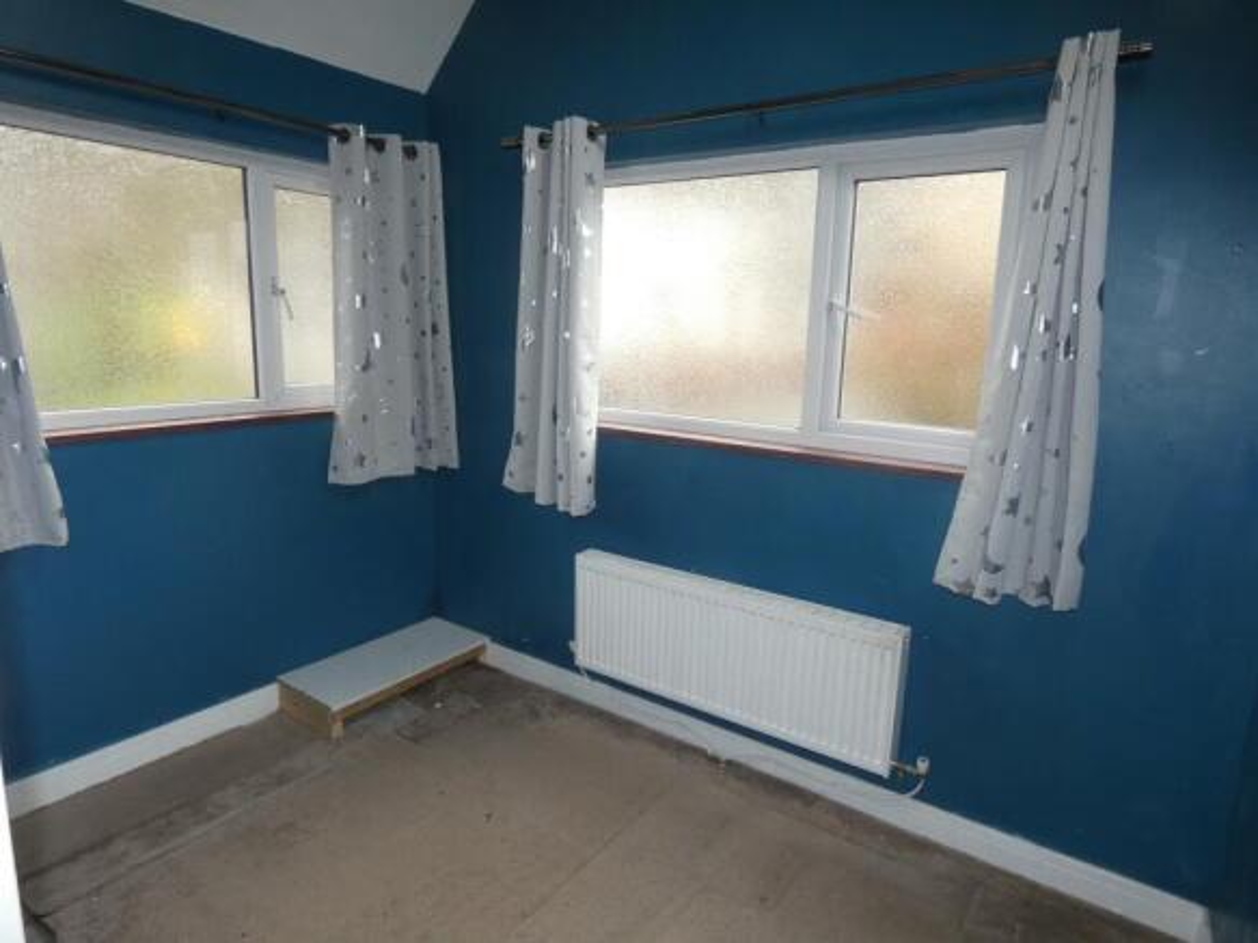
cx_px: 629
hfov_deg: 81.8
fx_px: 727
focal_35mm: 20
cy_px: 472
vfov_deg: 66.0
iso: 250
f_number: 2.8
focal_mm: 3.6
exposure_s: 1/125
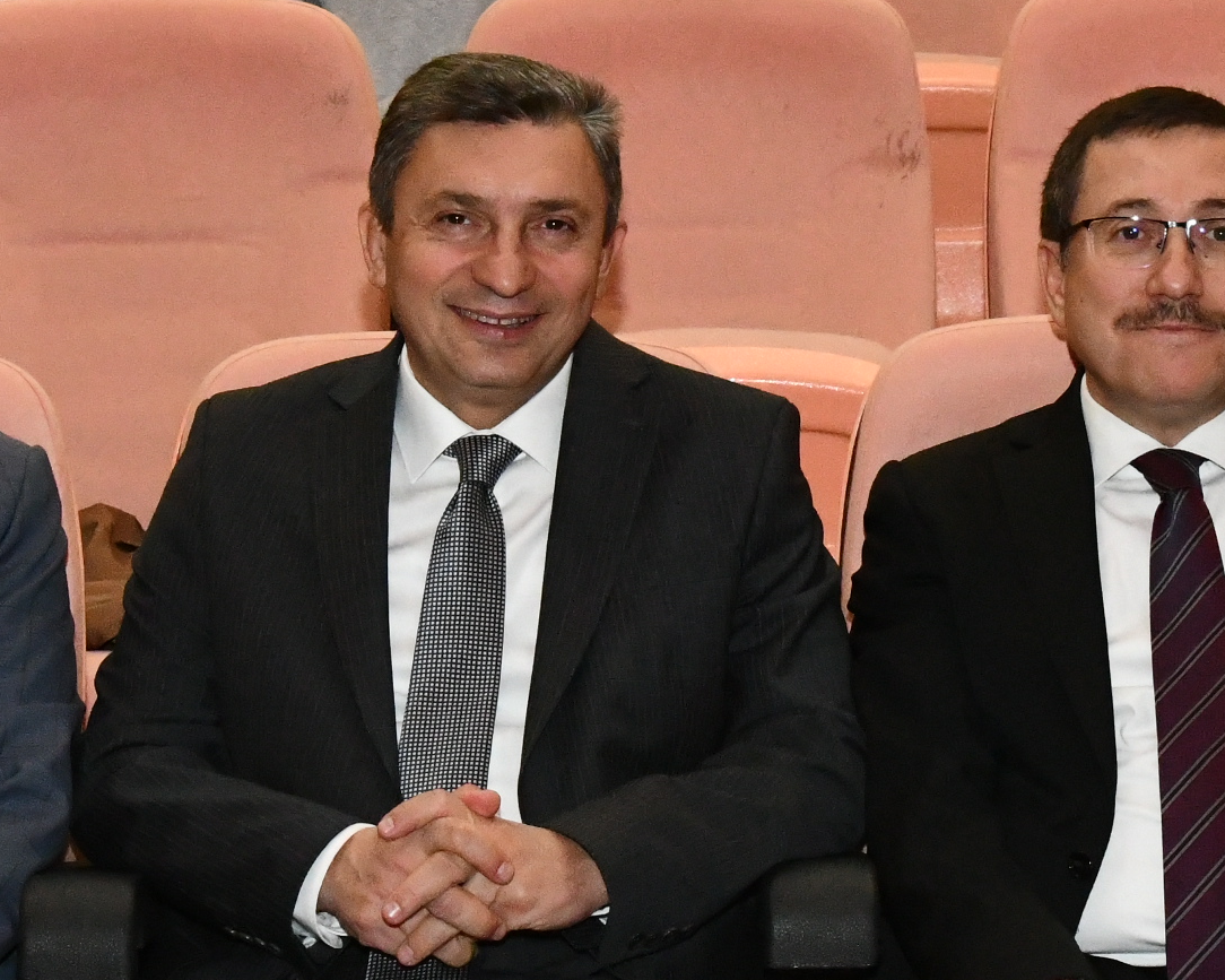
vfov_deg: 10.8
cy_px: 228
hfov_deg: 13.5
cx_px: 541
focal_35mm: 143
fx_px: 5184
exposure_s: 1/60
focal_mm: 40
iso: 6400
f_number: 10
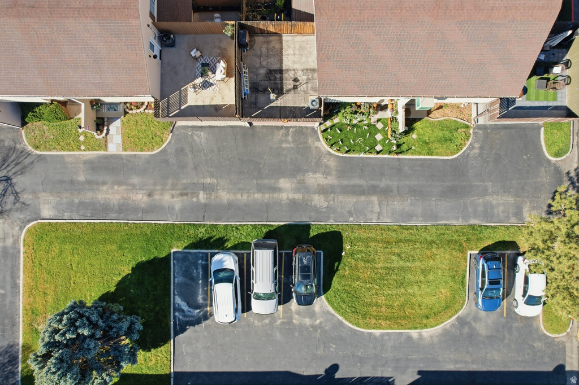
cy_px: 192
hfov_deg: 78.6
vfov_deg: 57.2
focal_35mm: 22
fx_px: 354
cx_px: 290
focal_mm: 8.4
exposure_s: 1/2000
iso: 160
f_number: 2.8
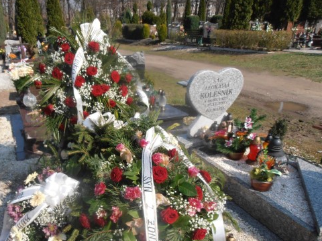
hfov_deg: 56.2
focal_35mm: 32
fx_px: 298
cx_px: 122
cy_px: 153
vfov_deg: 43.8
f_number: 3
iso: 80
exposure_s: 1/1000
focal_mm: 4.2
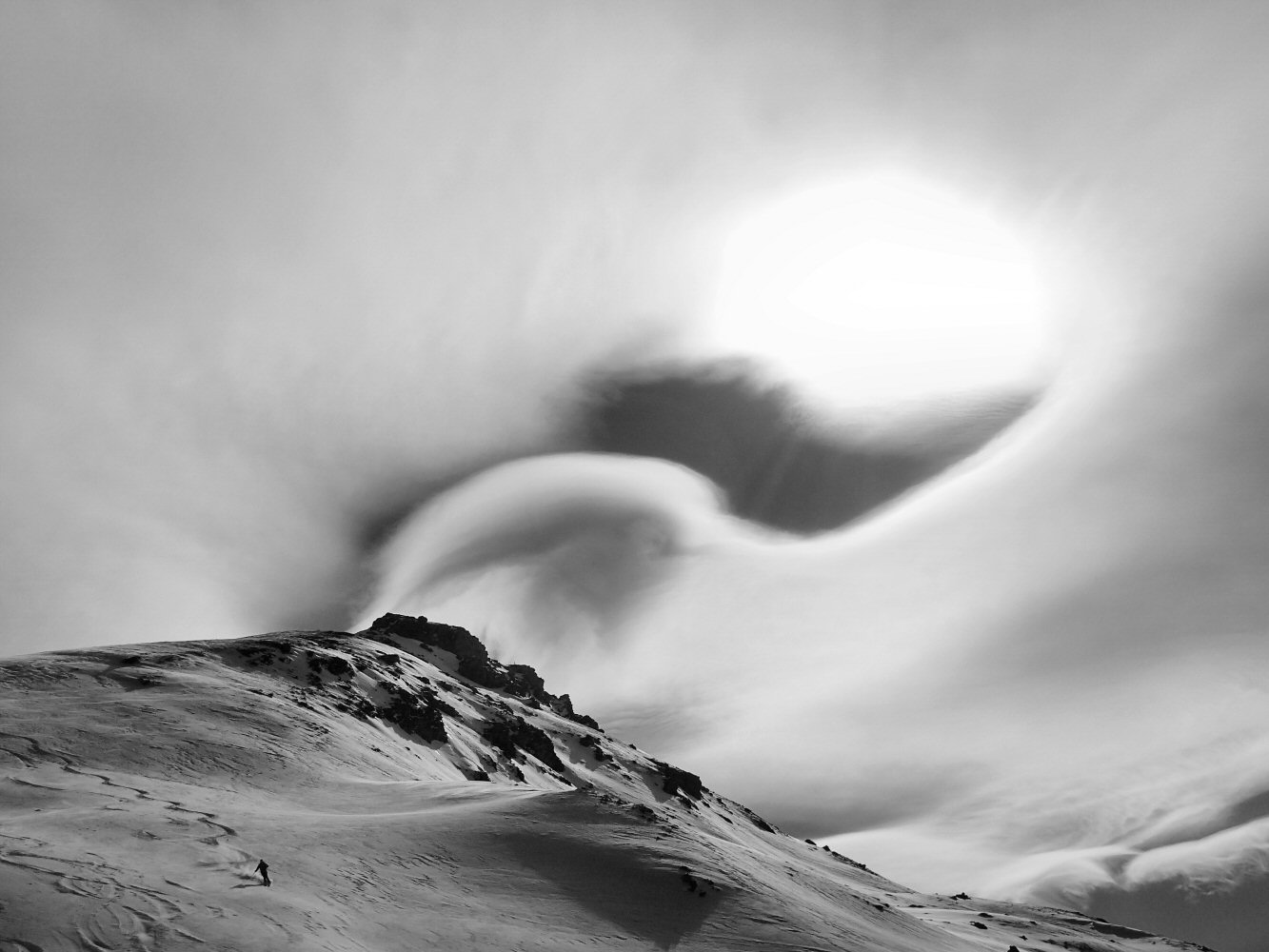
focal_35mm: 49
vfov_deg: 29.7
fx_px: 1796
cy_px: 476
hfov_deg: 38.9
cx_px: 634
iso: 100
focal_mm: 8.99
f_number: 13
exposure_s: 1/1000
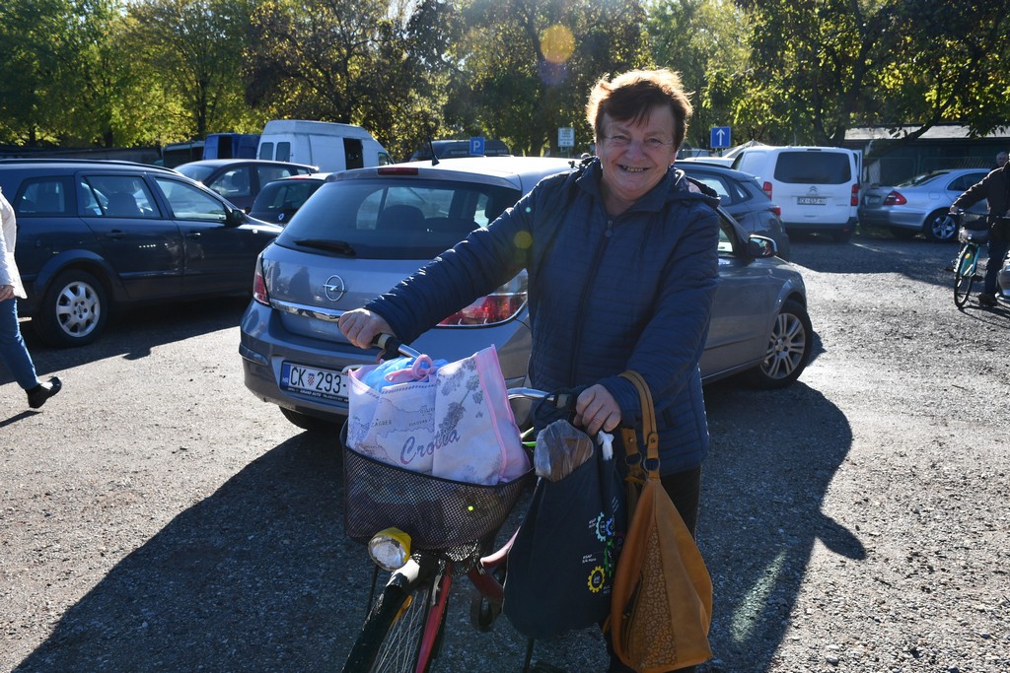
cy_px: 336
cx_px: 505
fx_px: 926
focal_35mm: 33
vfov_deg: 40.0
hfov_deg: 57.2
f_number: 8
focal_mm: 22
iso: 200
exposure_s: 1/250
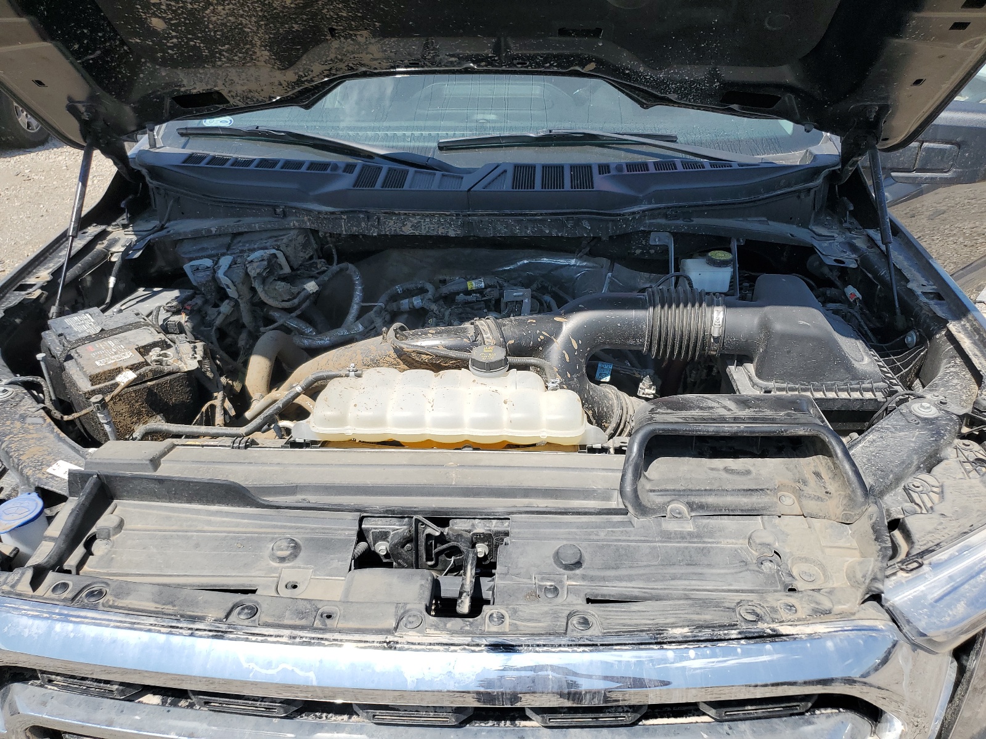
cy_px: 370
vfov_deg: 53.1
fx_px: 741
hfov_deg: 67.3
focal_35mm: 26
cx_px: 493
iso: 50
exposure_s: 1/3333
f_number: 1.5
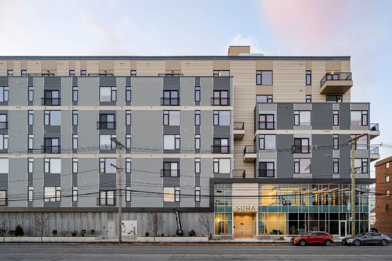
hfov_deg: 95.0
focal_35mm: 16
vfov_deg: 72.1
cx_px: 196
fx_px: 180
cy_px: 130
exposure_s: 1/8
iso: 125
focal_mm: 16.5
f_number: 7.1
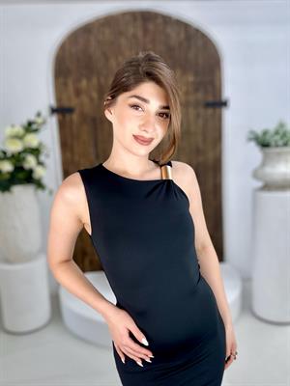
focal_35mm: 30
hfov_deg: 46.8
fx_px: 335
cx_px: 145
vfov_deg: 60.0
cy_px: 193
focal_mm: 2.69
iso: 32
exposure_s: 1/100
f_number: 1.9
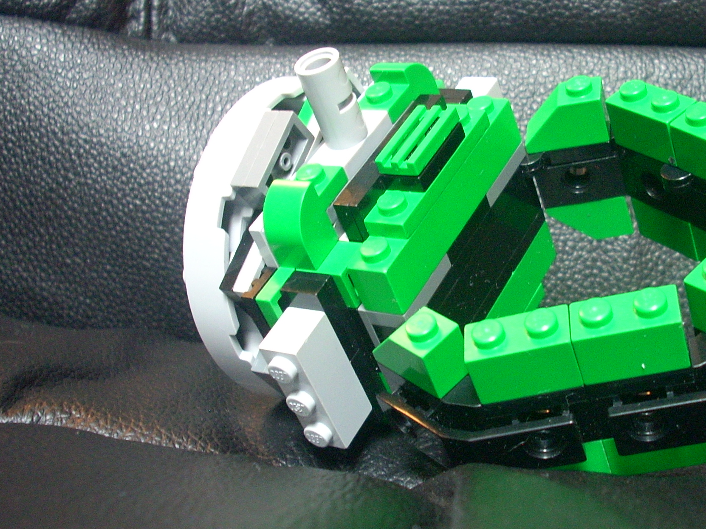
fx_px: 1162
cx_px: 455
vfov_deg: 25.7
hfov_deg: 33.6
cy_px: 256
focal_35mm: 57
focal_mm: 6.2
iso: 200
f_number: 2.8
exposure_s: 1/5.2
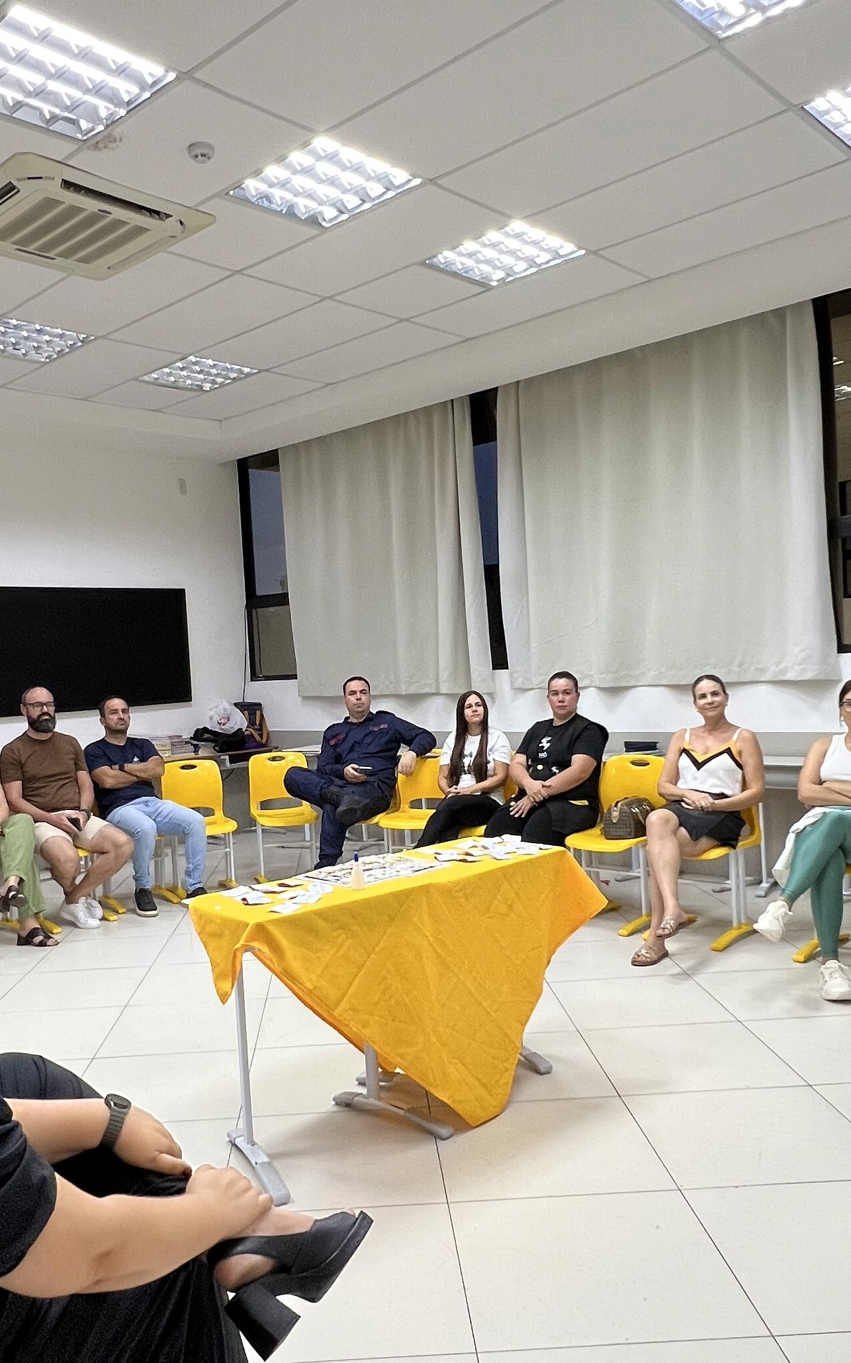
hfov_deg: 45.7
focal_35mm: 27
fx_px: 1002
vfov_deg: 68.4
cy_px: 713
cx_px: 336
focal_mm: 1.57
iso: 125
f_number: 1.8
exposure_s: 1/60
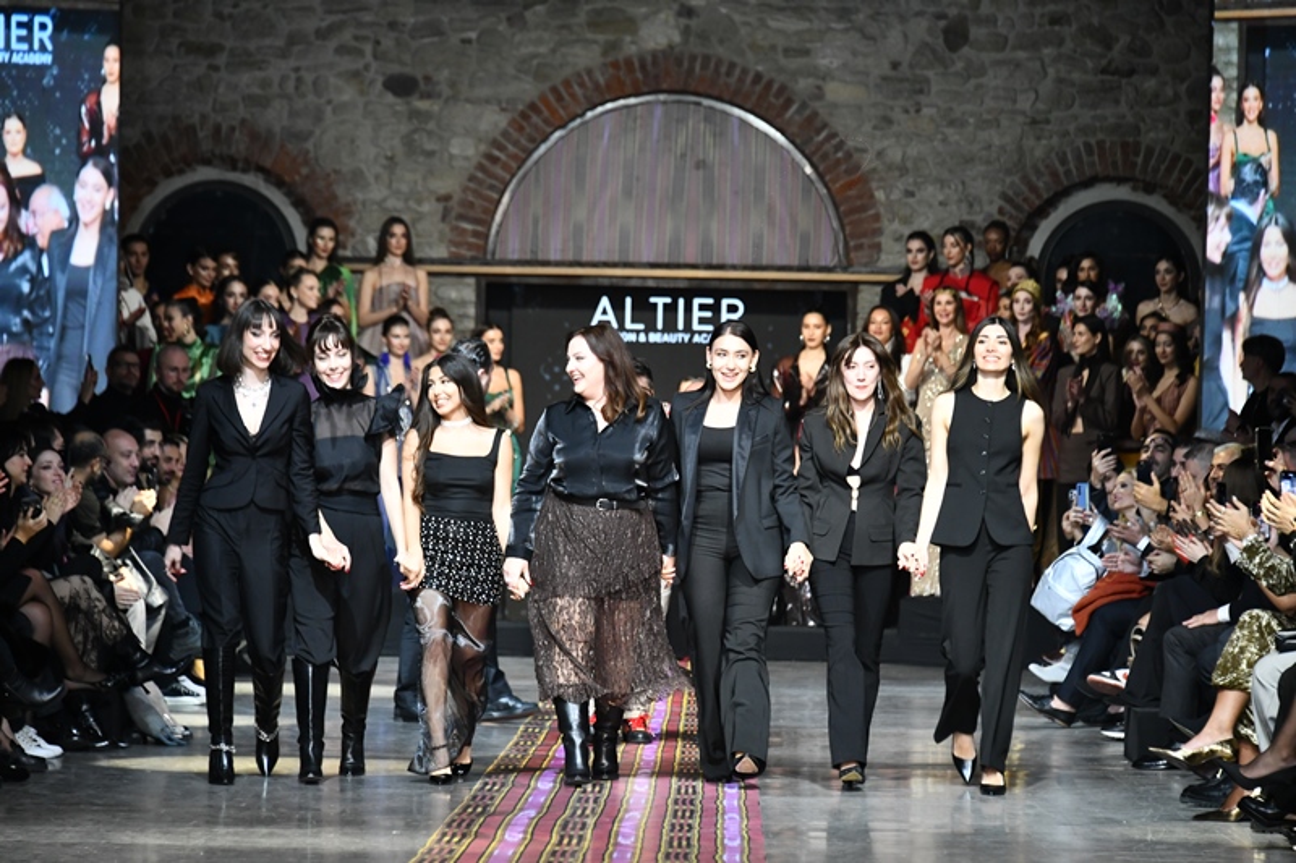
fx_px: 6478
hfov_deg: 11.4
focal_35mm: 180
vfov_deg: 7.6
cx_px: 648
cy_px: 432
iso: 2000
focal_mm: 180
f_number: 5.6
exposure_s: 1/200
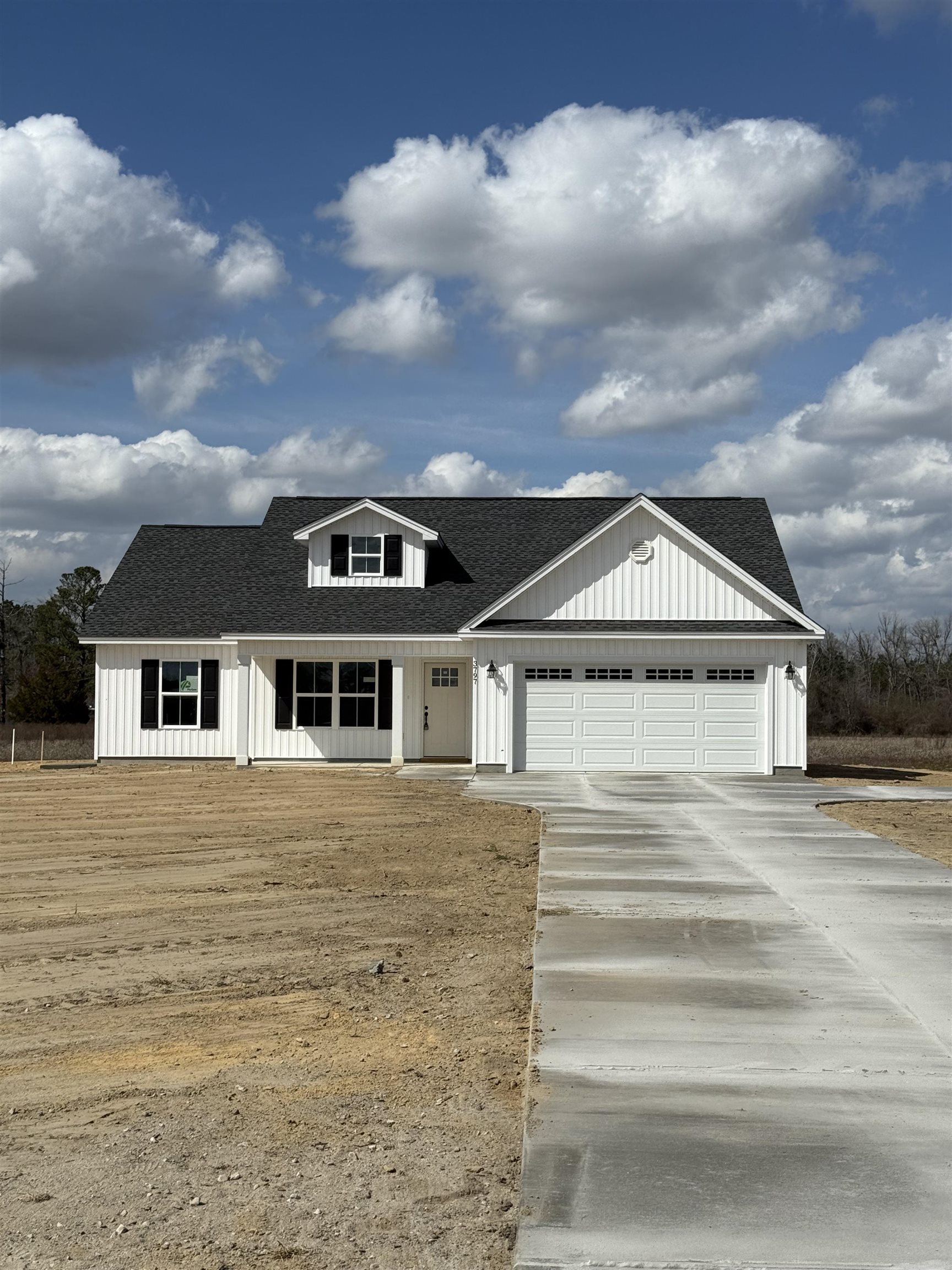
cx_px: 476
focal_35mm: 48
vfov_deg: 39.7
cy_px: 635
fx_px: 1760
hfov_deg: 30.3
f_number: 1.78
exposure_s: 1/11364
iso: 64
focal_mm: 6.76
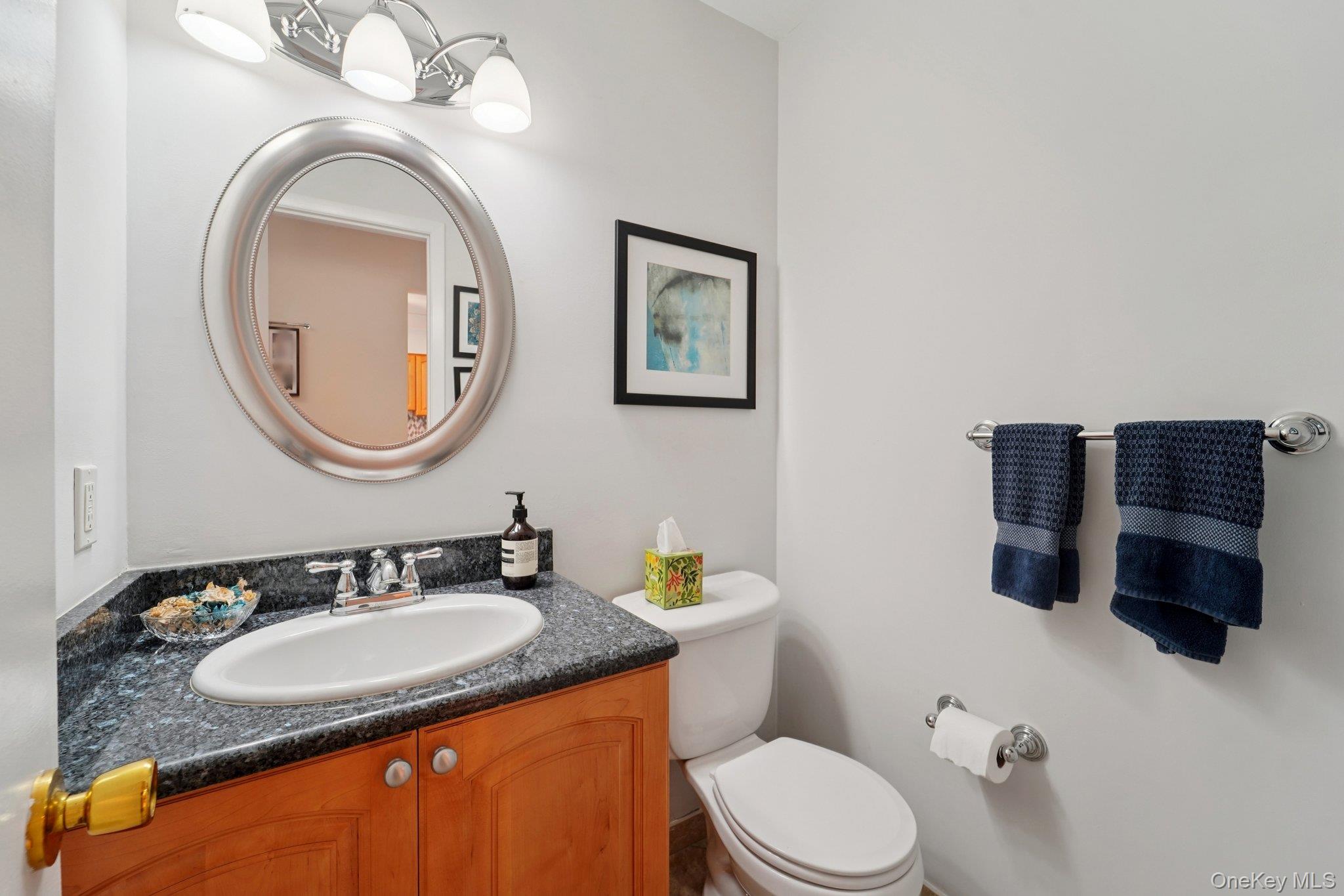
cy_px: 448
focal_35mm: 14
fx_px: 523
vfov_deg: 81.2
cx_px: 672
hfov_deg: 104.3
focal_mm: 14
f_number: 8
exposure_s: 1/13
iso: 400
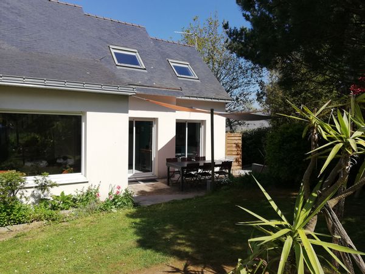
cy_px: 137
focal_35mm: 26
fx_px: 274
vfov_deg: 53.1
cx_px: 182
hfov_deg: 67.3
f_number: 2.2
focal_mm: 3.81
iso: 50
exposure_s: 1/1205
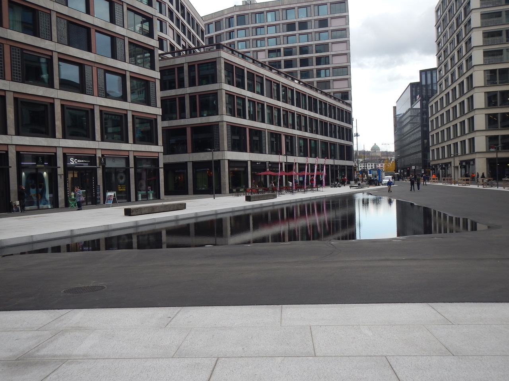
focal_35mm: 30
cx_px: 254
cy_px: 190
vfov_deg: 46.8
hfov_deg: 60.0
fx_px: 441
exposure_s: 1/250
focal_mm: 5.5
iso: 125
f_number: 3.9
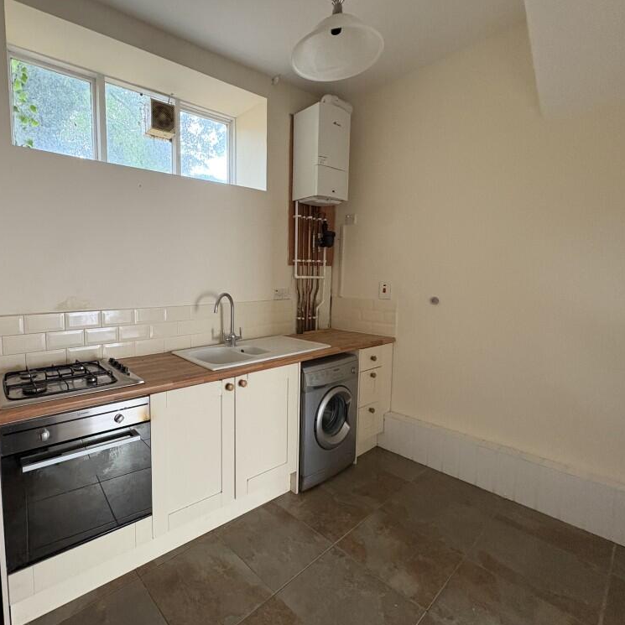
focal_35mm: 17
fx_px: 347
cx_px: 217
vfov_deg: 84.0
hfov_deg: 81.6
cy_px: 307
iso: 500
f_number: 2.2
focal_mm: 2.22
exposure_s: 1/60
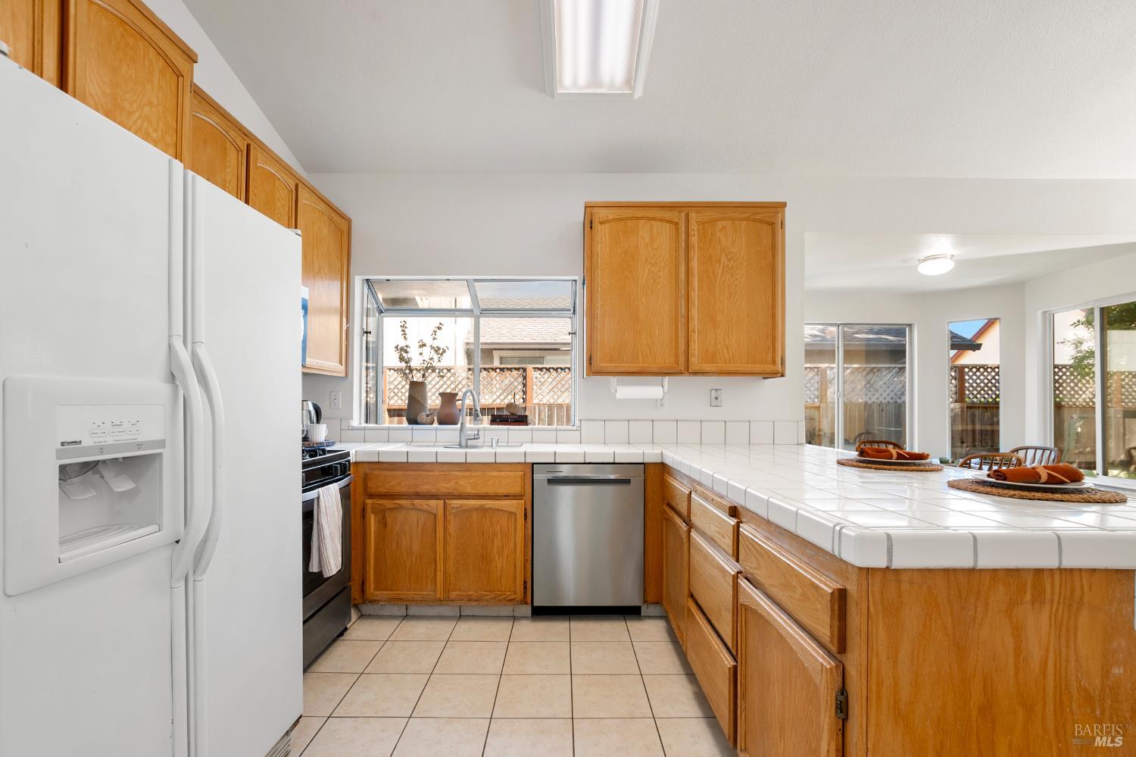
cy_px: 378
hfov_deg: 100.4
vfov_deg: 77.3
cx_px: 568
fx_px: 473
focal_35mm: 15
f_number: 8
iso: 250
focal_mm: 10
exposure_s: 1/5
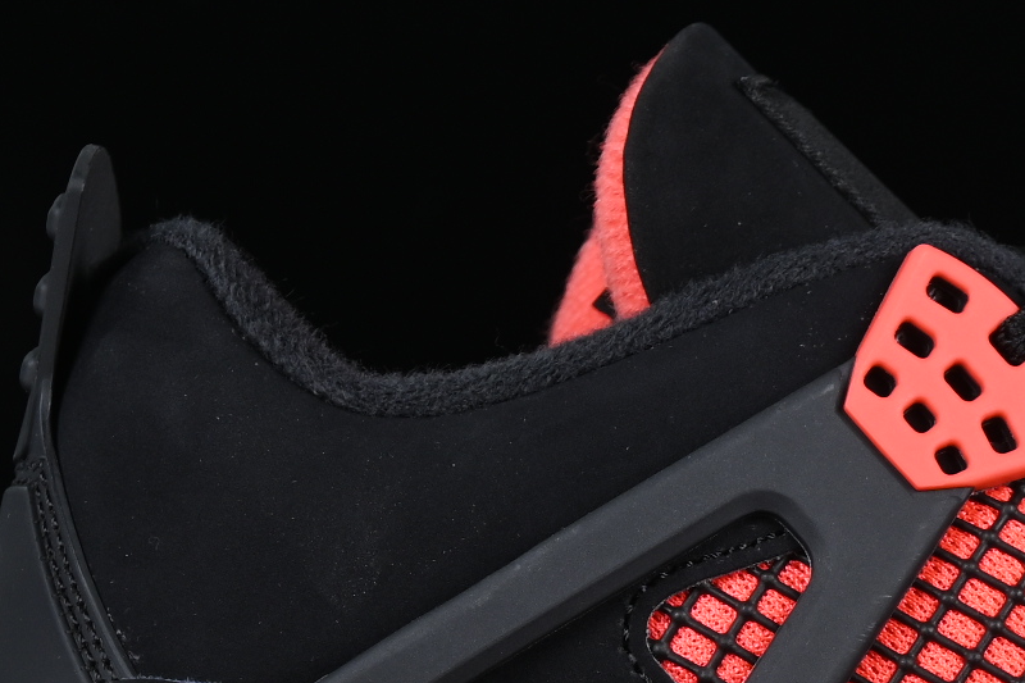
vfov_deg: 5.2
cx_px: 1181
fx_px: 7429
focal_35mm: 261
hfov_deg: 7.8
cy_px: 782
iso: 160
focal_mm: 50
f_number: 6.3
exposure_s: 1/60
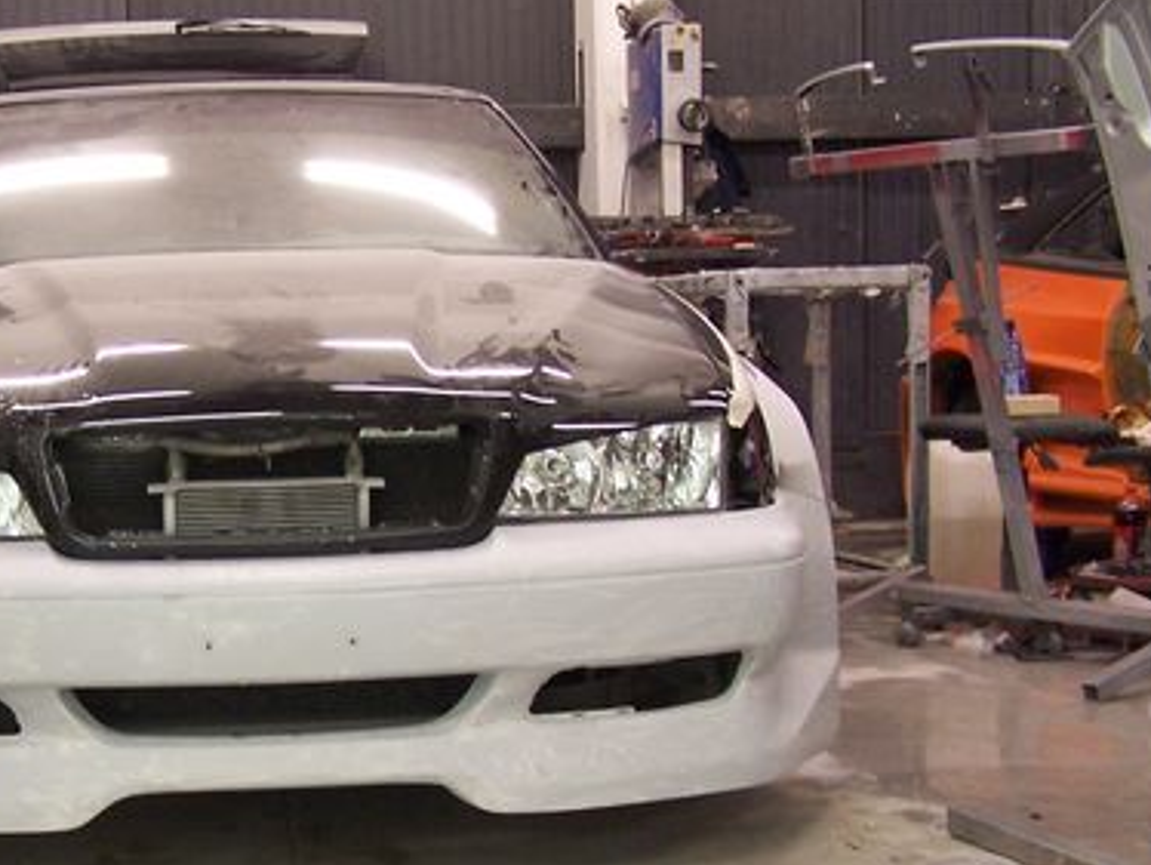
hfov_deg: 29.4
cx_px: 311
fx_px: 2163
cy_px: 576
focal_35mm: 65
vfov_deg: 22.5
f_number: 2.8
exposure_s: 1/10
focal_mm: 6.3
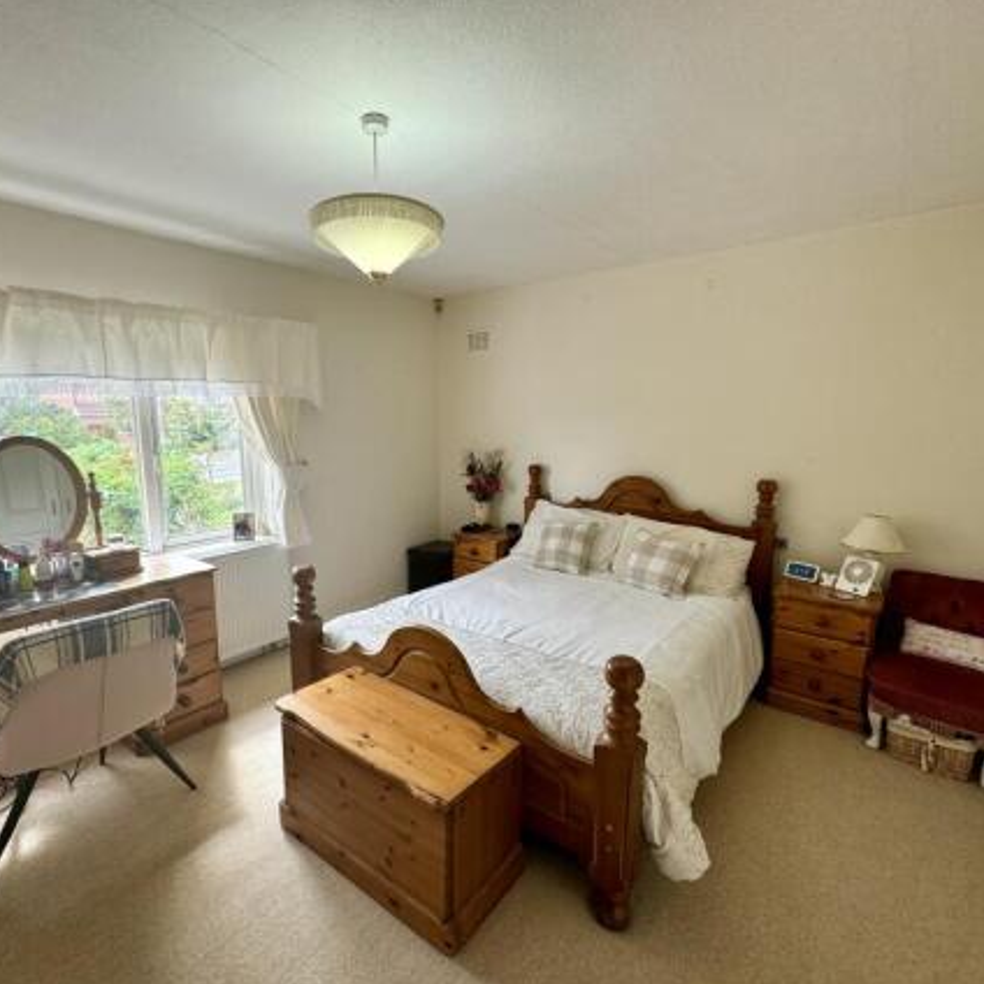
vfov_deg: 84.0
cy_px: 495
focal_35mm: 17
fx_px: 547
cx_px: 437
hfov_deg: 83.7
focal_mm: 2.22
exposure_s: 1/99
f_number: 2.2
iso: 50
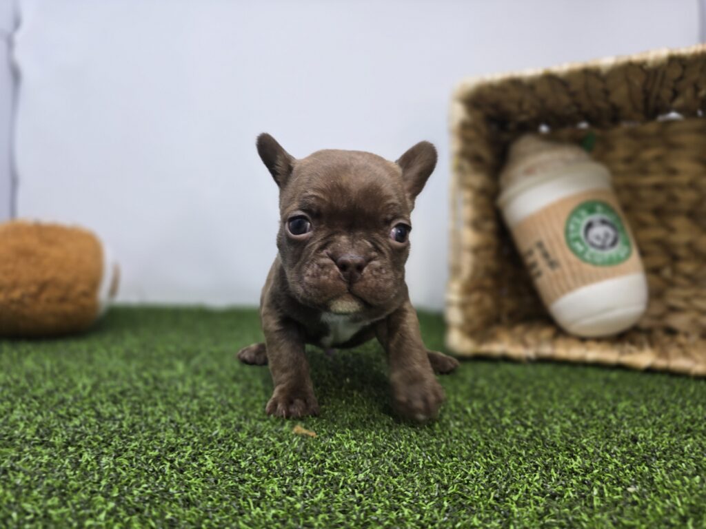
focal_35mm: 23
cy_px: 264
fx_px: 469
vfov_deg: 58.9
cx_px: 353
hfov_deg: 73.9
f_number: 1.7
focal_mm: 6.3
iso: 32
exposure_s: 1/70.6
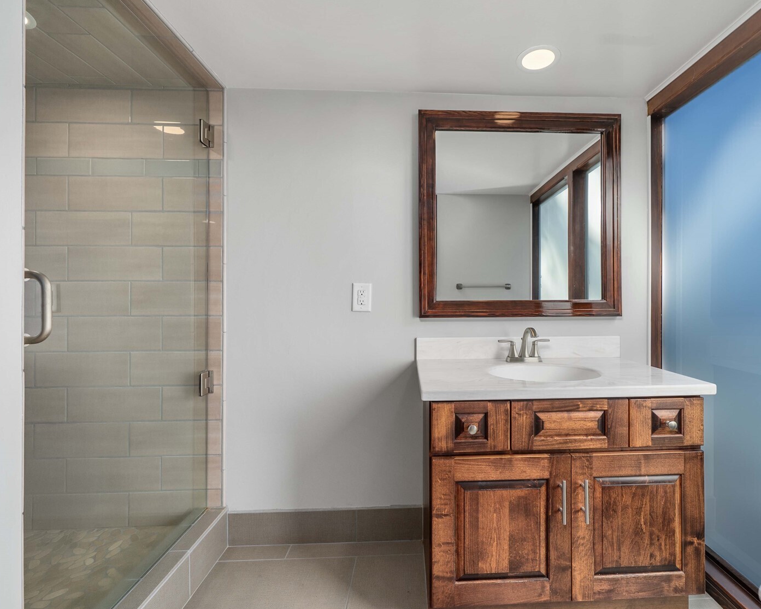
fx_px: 360
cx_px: 429
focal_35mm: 16
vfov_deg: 80.4
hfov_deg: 92.6
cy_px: 304
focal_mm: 14
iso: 800
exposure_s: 1/30
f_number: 7.1
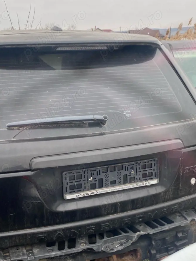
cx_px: 74
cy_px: 122
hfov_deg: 36.6
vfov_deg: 47.8
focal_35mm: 39
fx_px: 294
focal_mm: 4.25
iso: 32
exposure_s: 1/225
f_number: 1.8
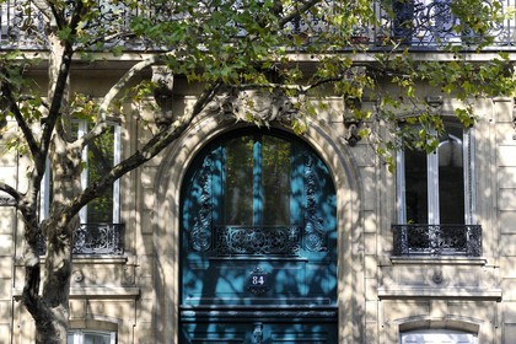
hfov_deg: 18.3
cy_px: 172
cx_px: 258
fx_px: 1605
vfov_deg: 12.2
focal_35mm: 112
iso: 200
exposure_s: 1/200
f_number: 5.6
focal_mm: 112
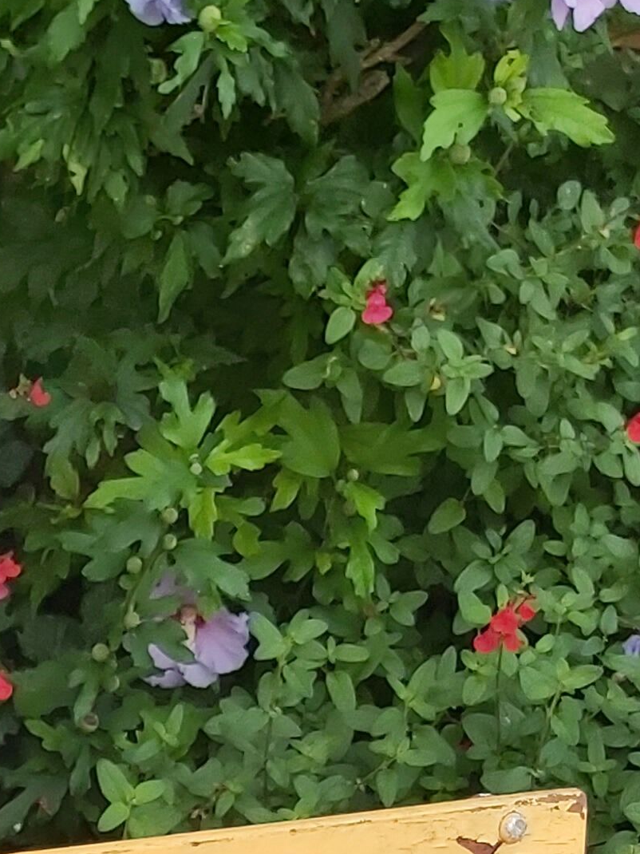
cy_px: 1344
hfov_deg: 14.0
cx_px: -361
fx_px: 2417
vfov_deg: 17.6
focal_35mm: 98
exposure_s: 1/574
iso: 64
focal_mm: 3.92
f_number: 1.7
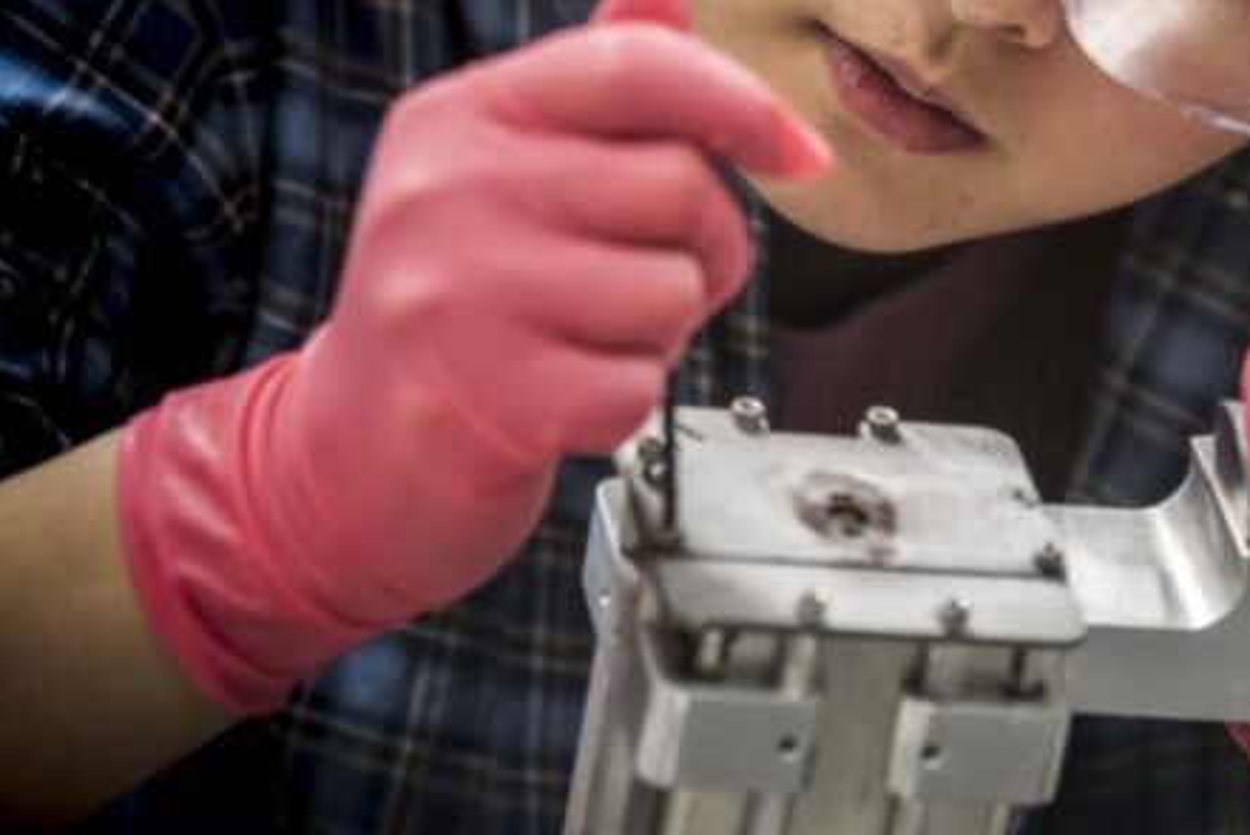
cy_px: 278
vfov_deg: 6.9
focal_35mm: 200
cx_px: 952
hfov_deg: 10.3
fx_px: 6949
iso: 2000
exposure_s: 1/80
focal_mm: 110
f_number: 4
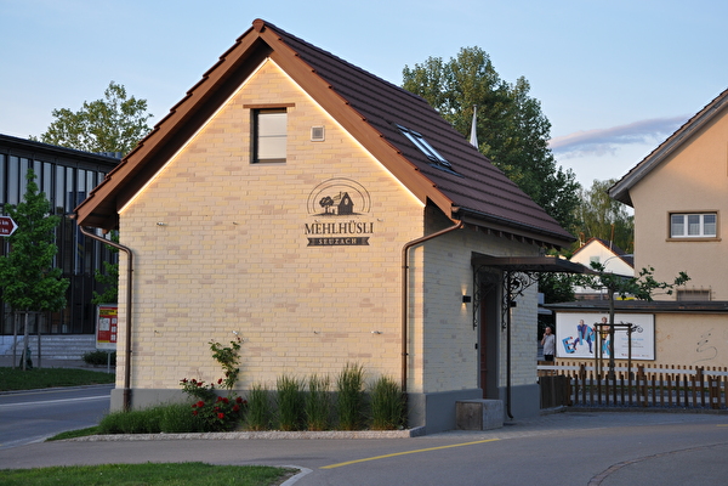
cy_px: 243
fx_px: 1456
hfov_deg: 28.1
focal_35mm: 72
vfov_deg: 18.9
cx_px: 364
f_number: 8
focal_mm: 48
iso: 200
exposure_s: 1/80
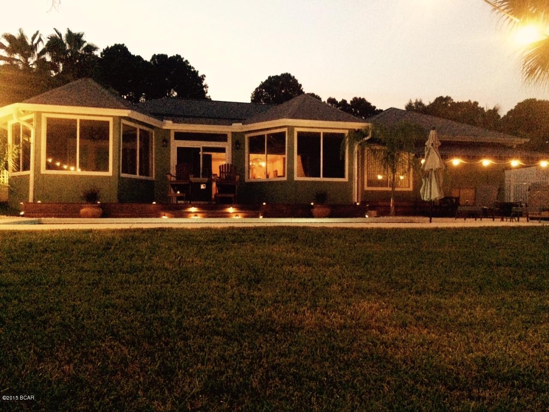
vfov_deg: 48.2
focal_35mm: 29
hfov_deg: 61.7
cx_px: 274
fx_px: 460
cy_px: 206
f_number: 2.2
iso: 800
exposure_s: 1/15
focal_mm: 4.15
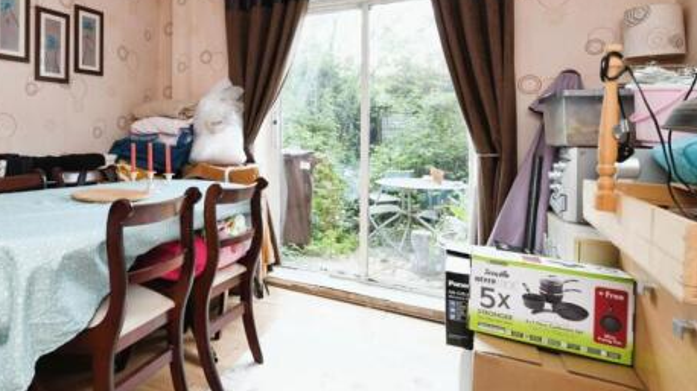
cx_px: 221
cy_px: 116
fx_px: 443
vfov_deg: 46.5
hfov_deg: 73.6
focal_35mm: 24
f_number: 10
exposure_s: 1/60
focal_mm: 16
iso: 640
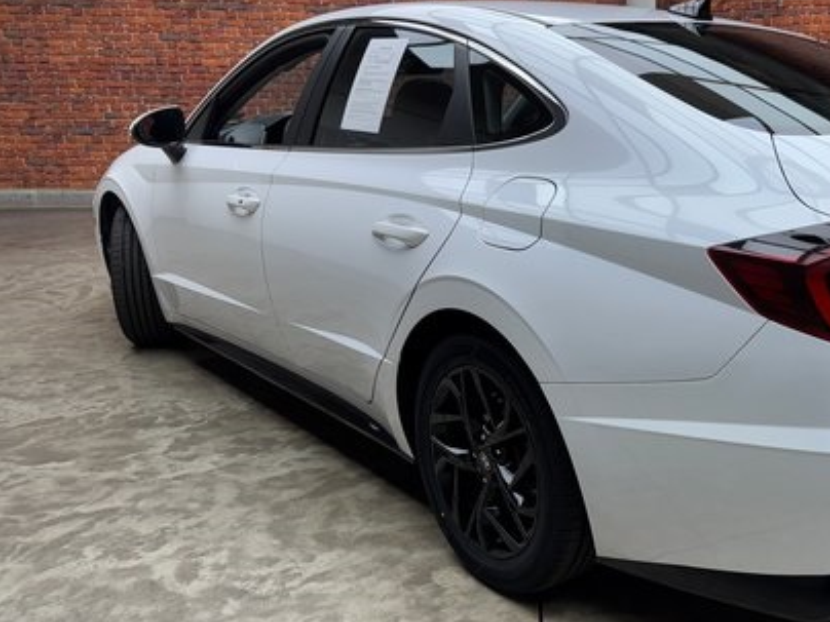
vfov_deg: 37.7
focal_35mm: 38
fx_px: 911
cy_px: 349
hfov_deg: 46.7
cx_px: 651
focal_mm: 6.76
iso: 64
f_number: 1.78
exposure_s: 1/268
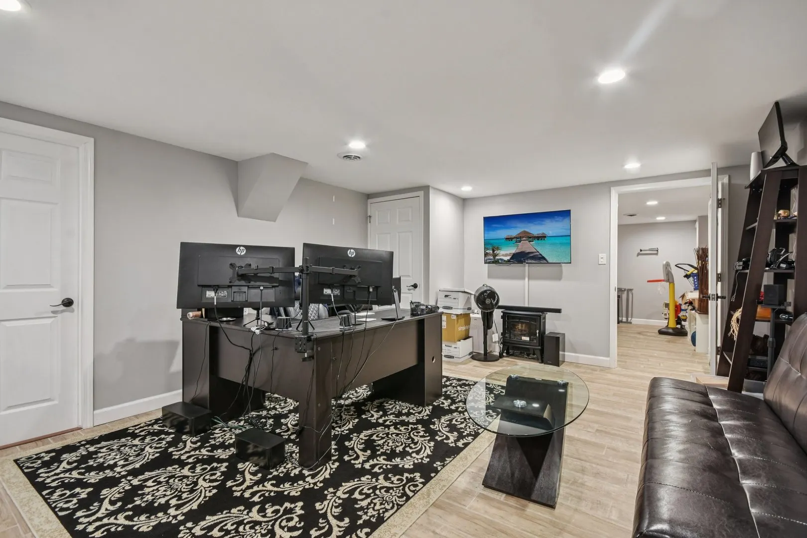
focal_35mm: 16
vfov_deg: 72.1
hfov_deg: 95.0
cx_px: 404
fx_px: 370
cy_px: 269
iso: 400
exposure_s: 1/3.33
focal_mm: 11
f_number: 8
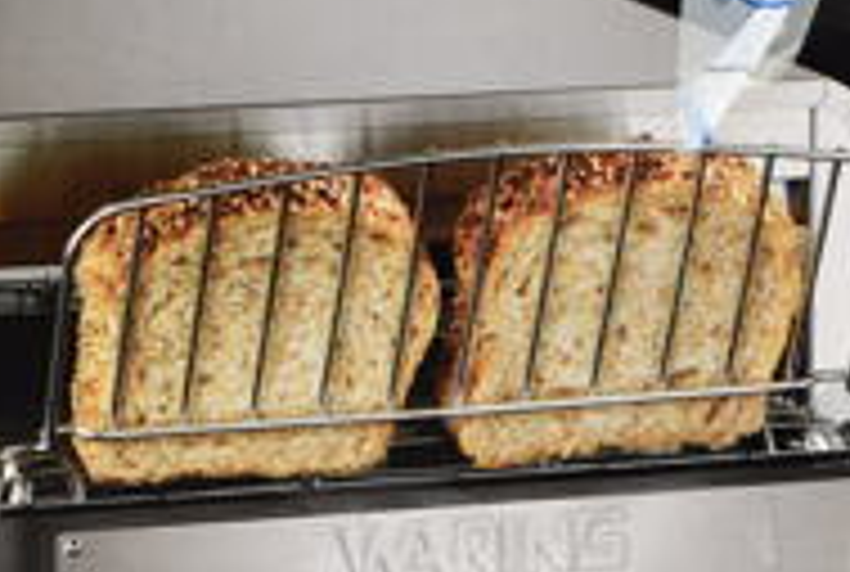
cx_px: 607
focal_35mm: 87
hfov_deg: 23.2
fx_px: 2059
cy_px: 595
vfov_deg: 15.5
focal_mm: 18
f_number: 3.5
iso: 400
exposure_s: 1/30
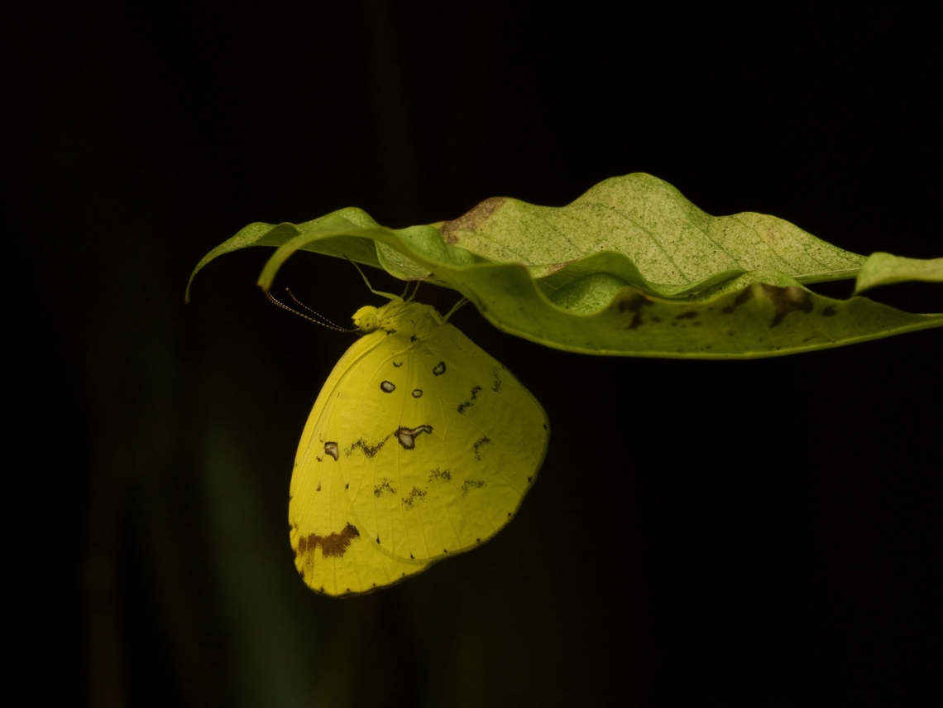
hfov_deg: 16.4
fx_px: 3269
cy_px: 354
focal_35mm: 120
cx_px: 472
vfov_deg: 12.3
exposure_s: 1/80
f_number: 16
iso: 400
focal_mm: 60
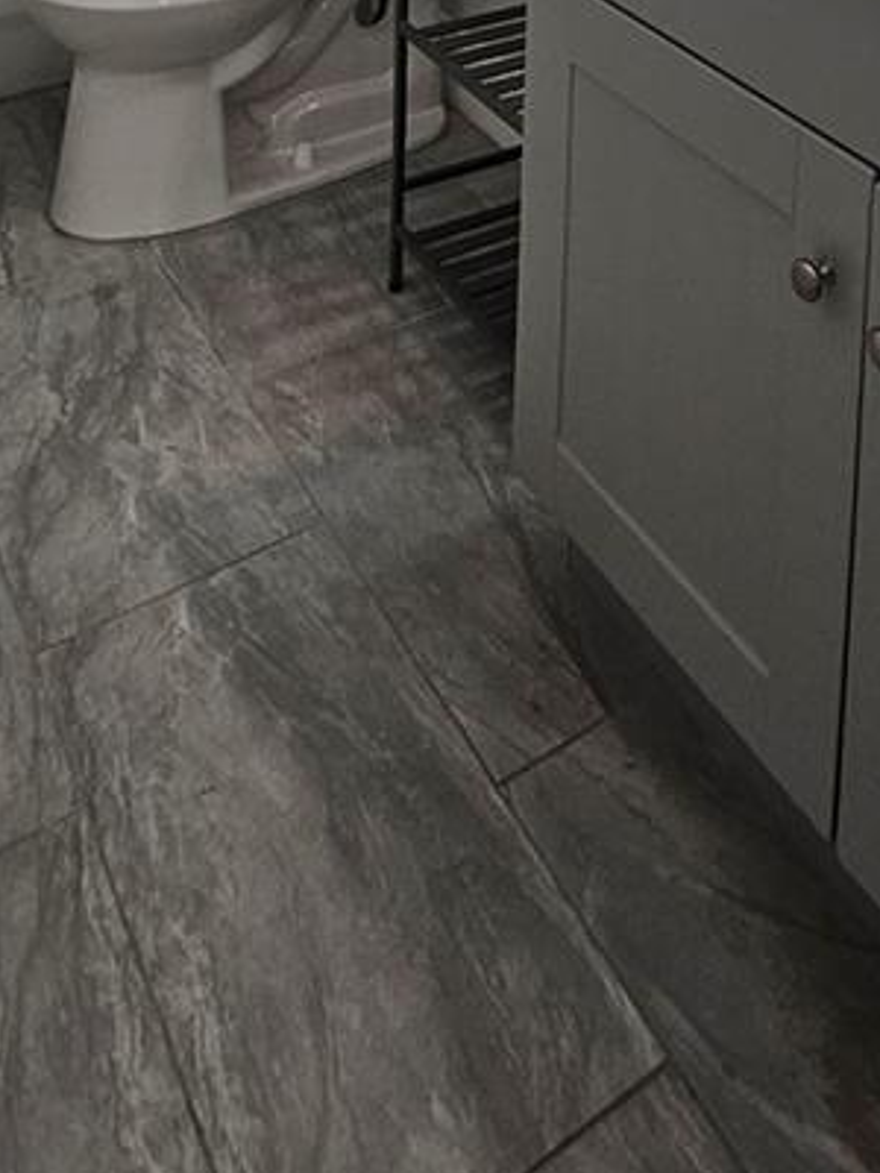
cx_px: 587
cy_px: -425
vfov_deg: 32.6
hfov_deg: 36.4
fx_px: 1322
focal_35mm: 39
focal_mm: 2.2
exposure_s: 1/60
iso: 100
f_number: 2.2
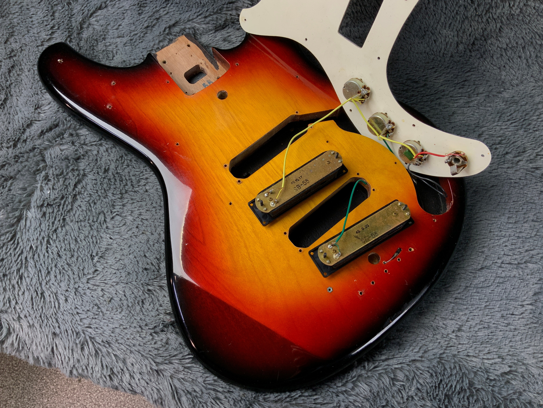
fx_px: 455
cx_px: 272
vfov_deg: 48.2
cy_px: 204
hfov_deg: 61.7
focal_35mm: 29
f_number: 1.8
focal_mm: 3
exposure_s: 1/60
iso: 40
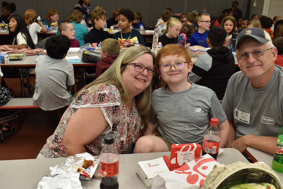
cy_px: 94
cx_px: 142
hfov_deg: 53.1
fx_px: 283
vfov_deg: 36.9
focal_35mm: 36
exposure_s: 1/40
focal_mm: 24
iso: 450
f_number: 7.1
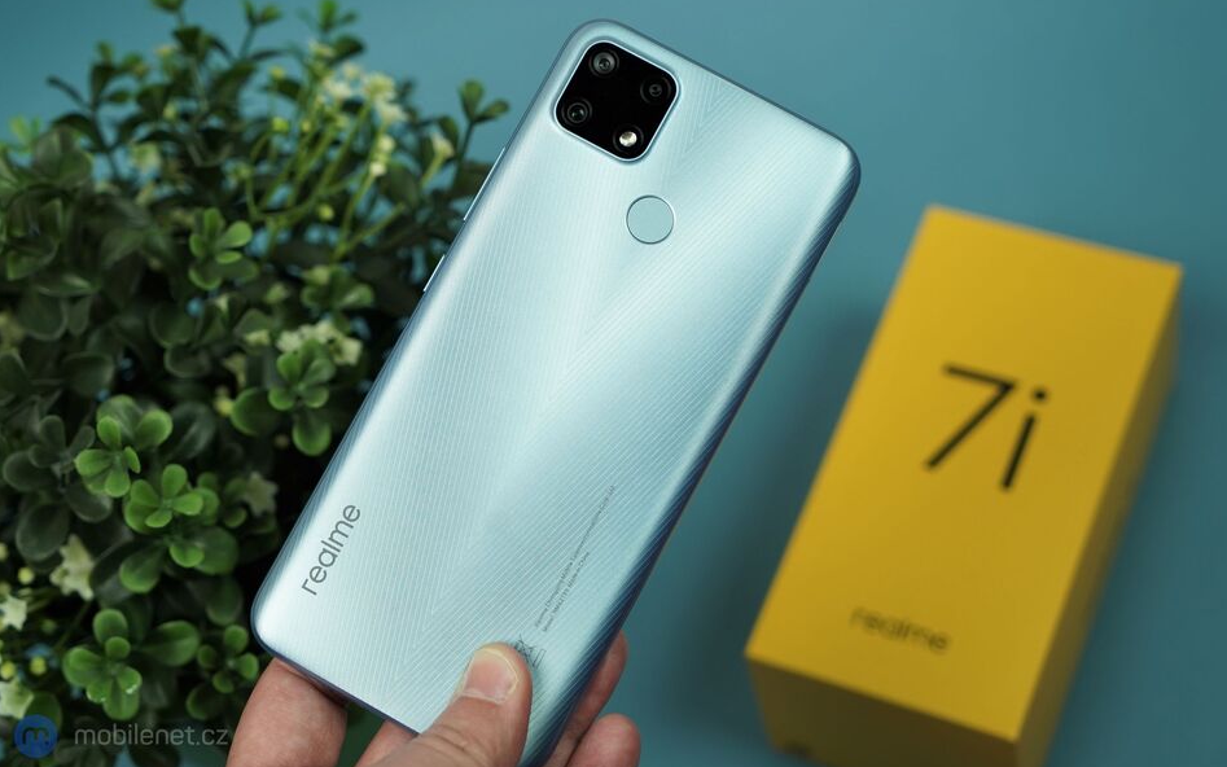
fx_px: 2107
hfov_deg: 32.5
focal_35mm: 63
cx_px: 619
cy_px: 360
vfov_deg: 20.6
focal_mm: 61
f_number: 5
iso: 500
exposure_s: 1/160
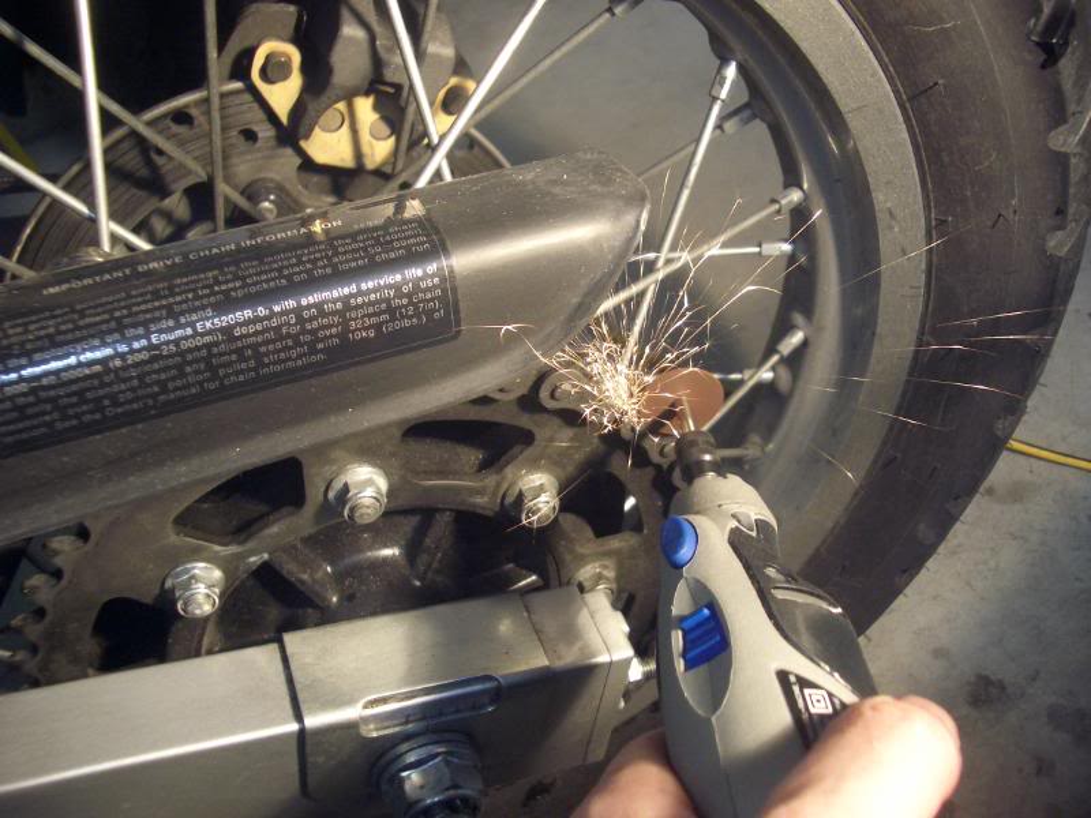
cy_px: 409
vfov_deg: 40.7
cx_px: 546
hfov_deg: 52.6
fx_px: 1103
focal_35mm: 35
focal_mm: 5.8
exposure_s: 1/25
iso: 100
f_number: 2.6
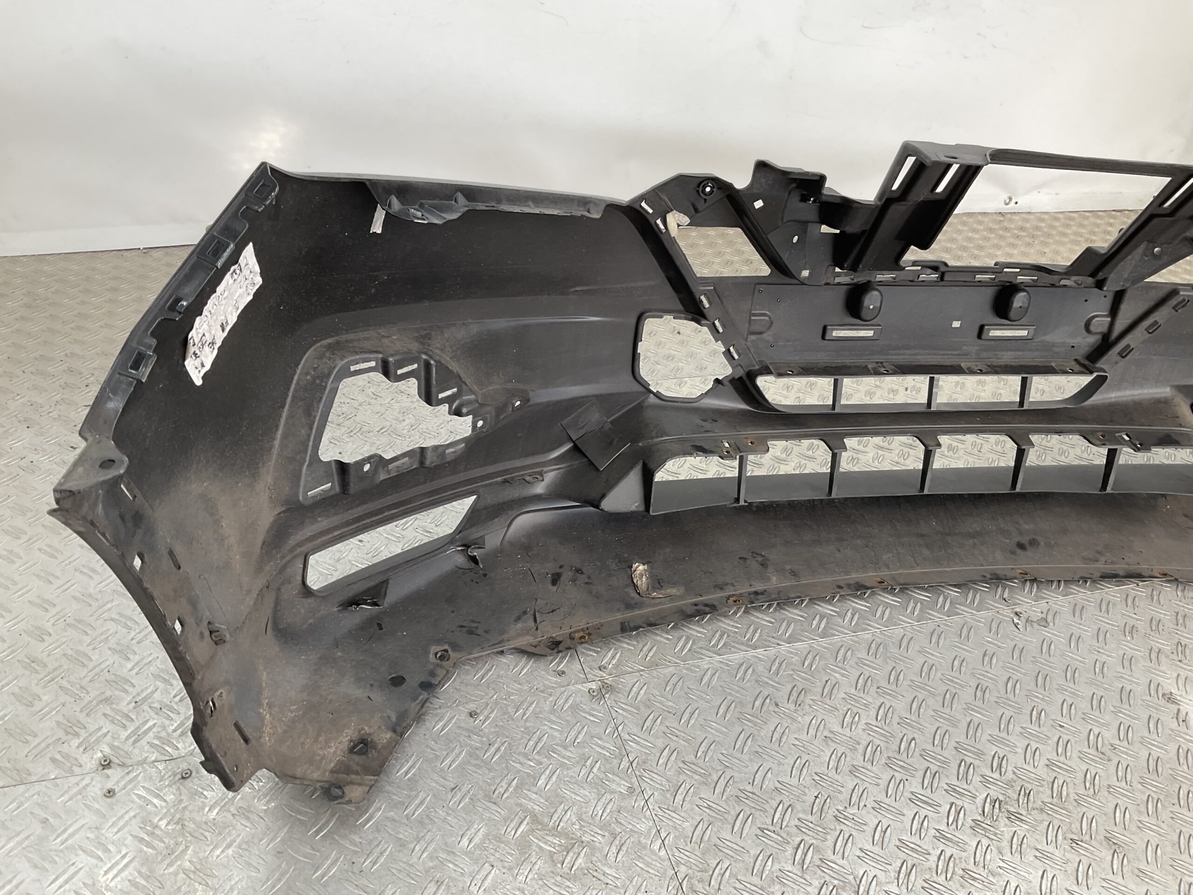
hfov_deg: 61.7
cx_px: 596
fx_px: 999
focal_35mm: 29
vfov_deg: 48.2
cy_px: 448
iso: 20
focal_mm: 3
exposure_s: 1/100
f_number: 1.8
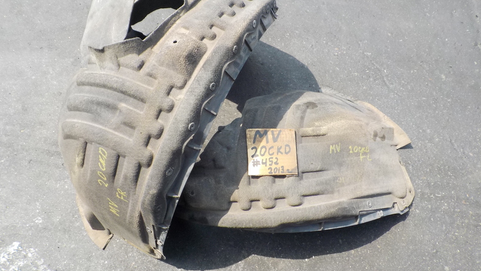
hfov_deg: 59.5
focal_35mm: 33
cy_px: 109
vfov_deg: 35.5
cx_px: 239
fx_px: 421
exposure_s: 1/400
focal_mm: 4.1
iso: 125
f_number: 3.3
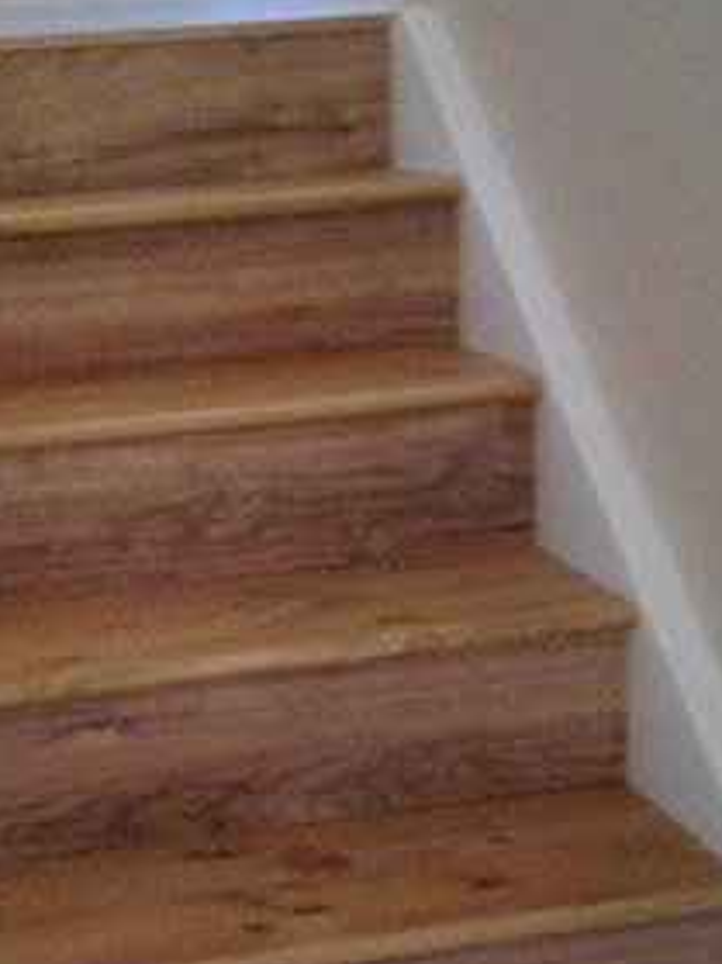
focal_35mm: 71
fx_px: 1976
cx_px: 131
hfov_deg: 20.4
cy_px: 560
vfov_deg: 27.4
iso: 400
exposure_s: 1/8
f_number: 2.2
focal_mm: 3.3
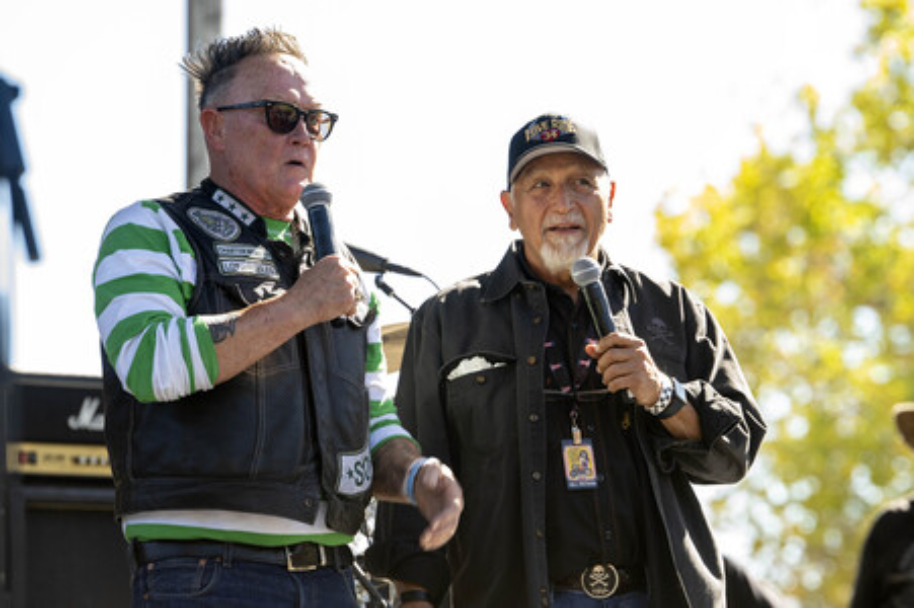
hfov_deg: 10.3
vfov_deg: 6.9
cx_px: 457
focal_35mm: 200
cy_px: 304
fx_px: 5074
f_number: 5.6
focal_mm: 200
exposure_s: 1/250
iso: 500
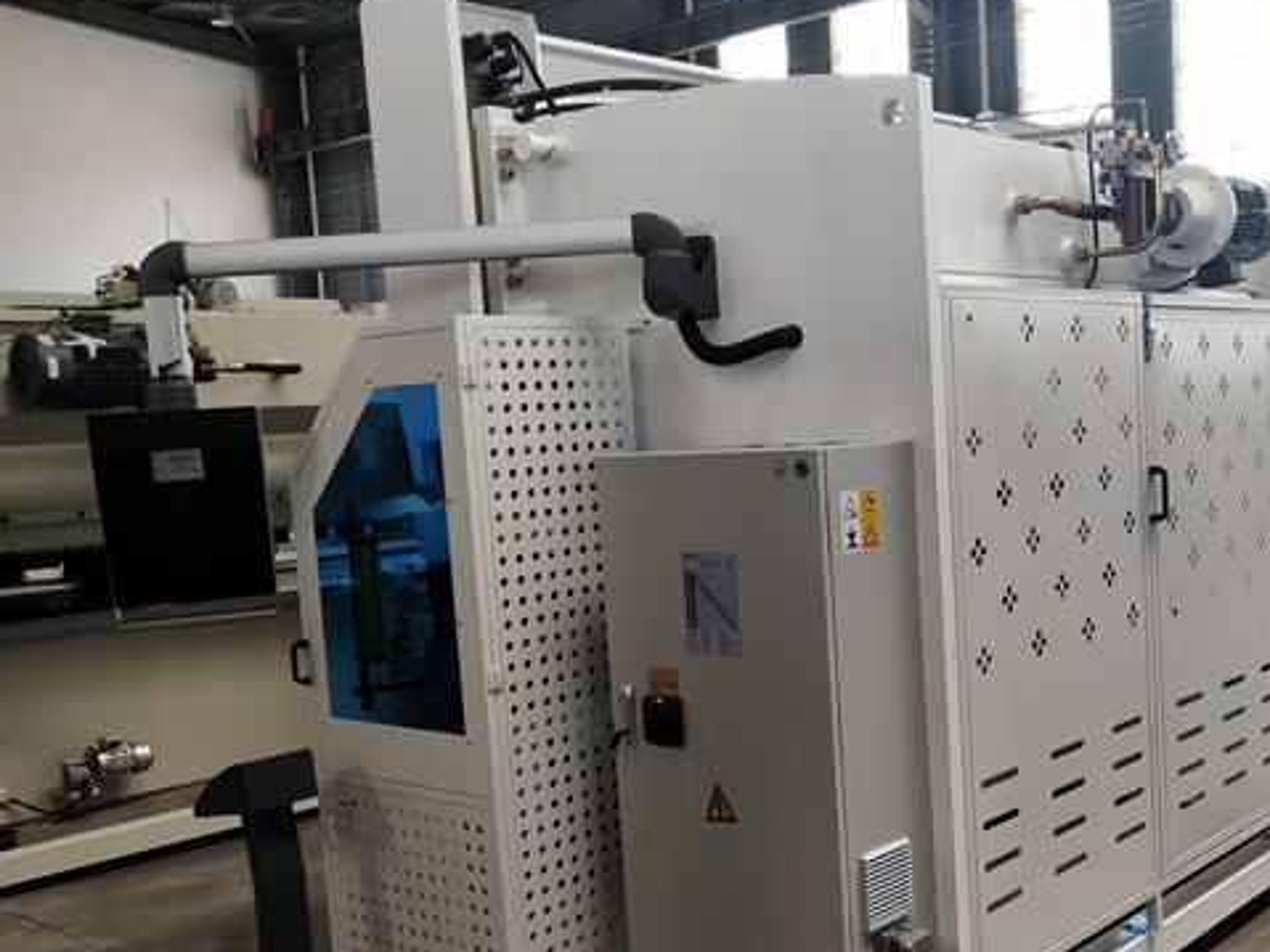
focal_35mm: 47
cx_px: 846
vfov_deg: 30.8
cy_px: 578
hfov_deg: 40.0
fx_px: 1724
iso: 89
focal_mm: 3.95
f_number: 1.8
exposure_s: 1/100
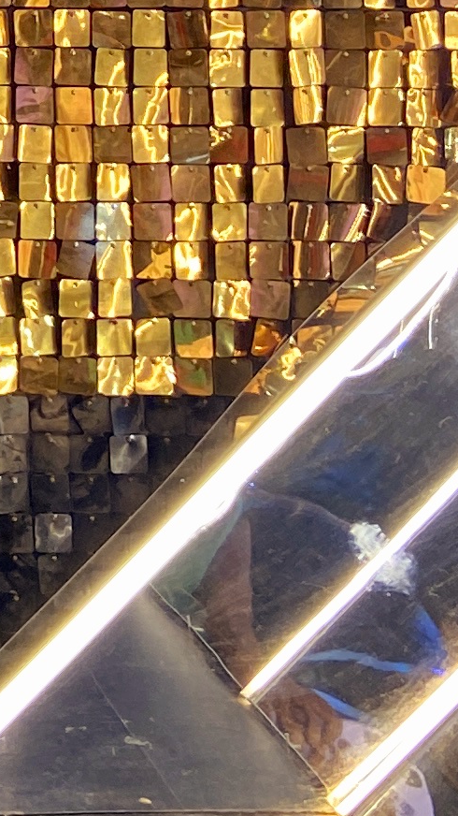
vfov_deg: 15.6
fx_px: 2830
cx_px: -559
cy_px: -222
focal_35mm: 131
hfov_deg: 8.6
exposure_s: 1/115
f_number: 1.8
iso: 64
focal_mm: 4.25
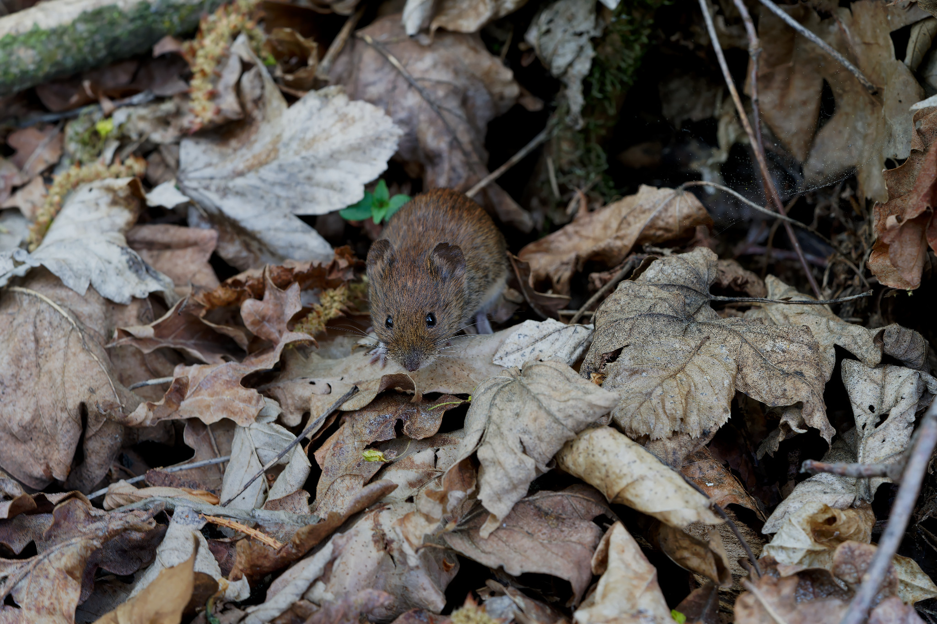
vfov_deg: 15.2
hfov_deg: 22.6
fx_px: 2342
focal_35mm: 90
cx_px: 468
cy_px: 312
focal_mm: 90
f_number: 9
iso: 250
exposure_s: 1/15
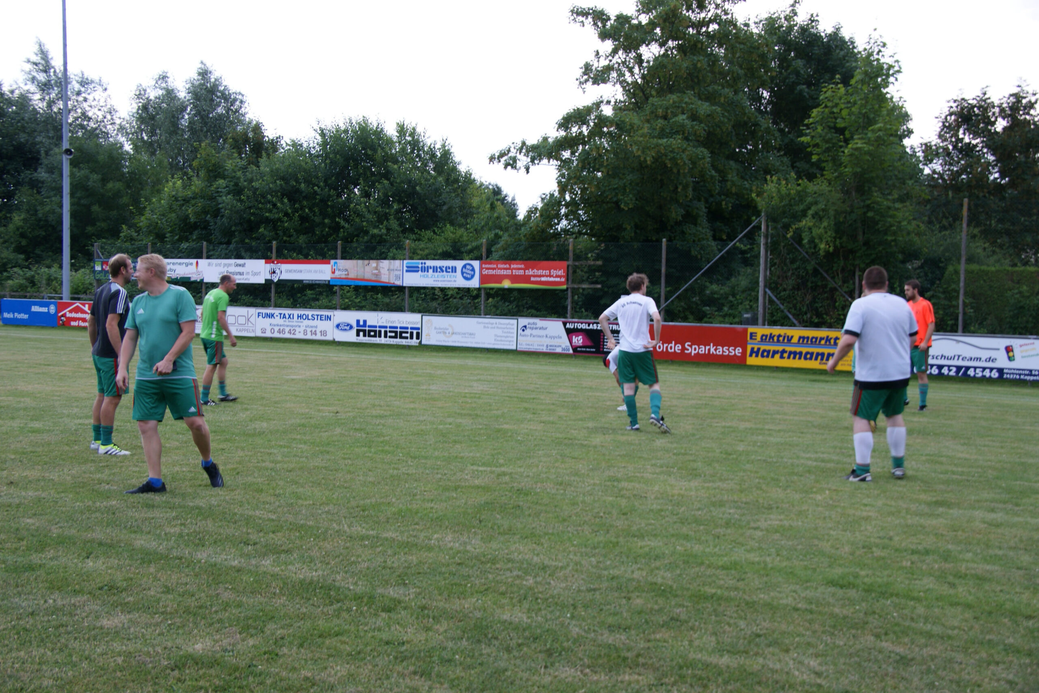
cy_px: 346
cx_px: 520
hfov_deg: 49.6
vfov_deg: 34.2
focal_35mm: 39
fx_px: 1126
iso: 100
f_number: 5.6
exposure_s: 1/60
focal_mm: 26
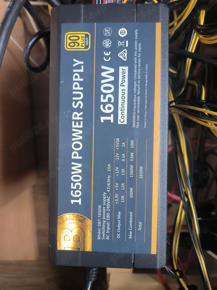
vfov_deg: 71.6
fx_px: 201
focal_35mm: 24
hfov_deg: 56.8
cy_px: 145
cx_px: 108
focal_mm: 5.24
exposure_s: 1/33.3
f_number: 1.7
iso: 1094
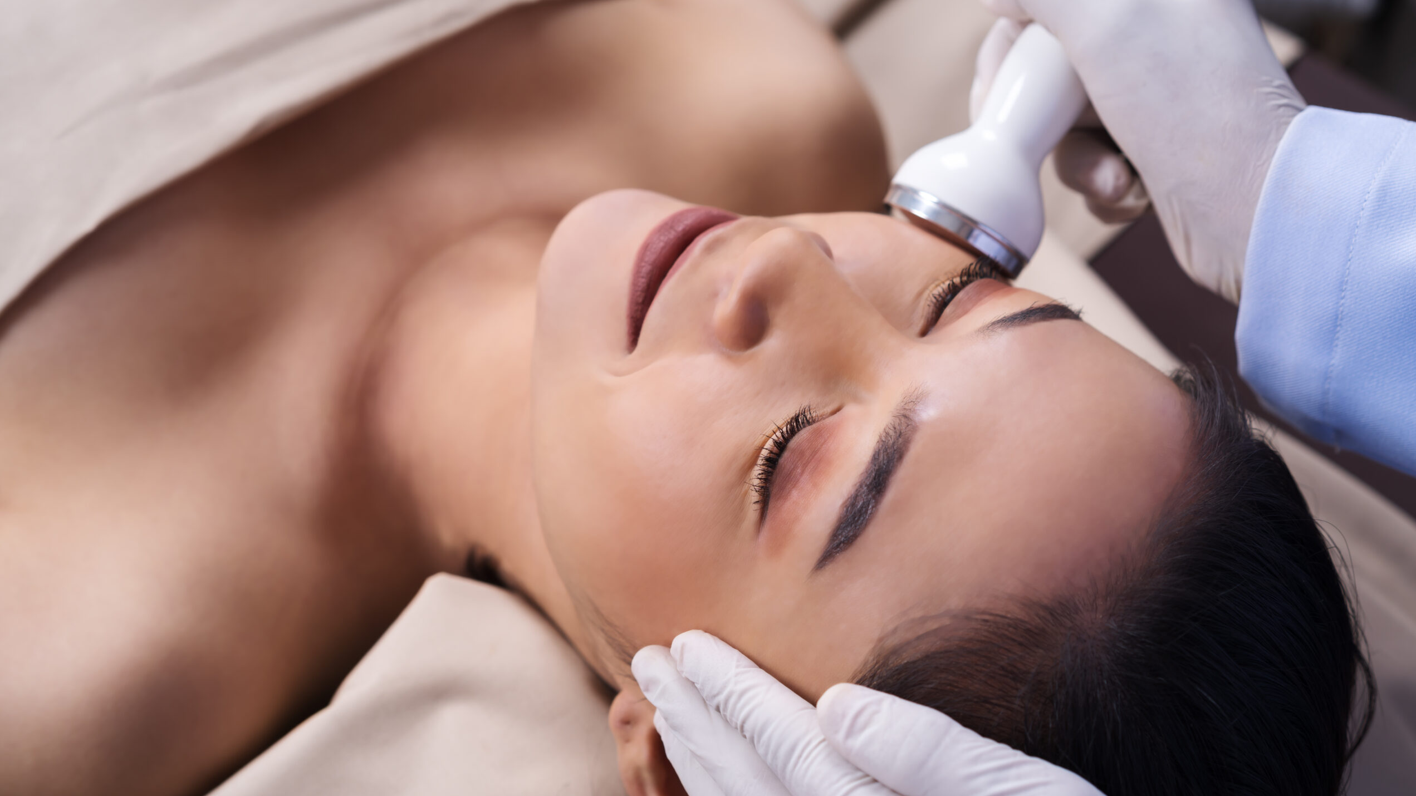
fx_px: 2178
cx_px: 708
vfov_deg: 20.7
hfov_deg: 36.0
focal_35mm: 58
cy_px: 363
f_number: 4.5
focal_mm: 55
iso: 100
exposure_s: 1/125
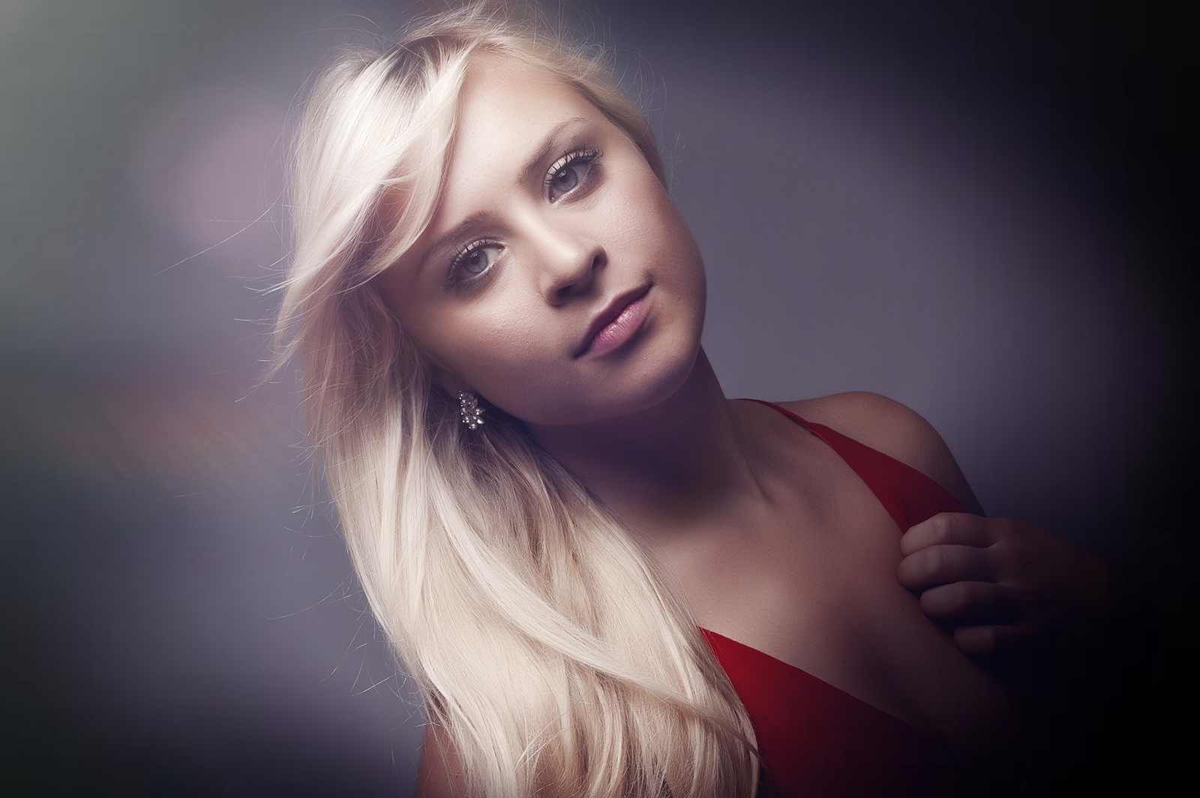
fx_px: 2498
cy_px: 399
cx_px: 600
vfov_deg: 18.2
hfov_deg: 27.0
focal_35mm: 75
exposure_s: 1/500
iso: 200
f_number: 16
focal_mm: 50
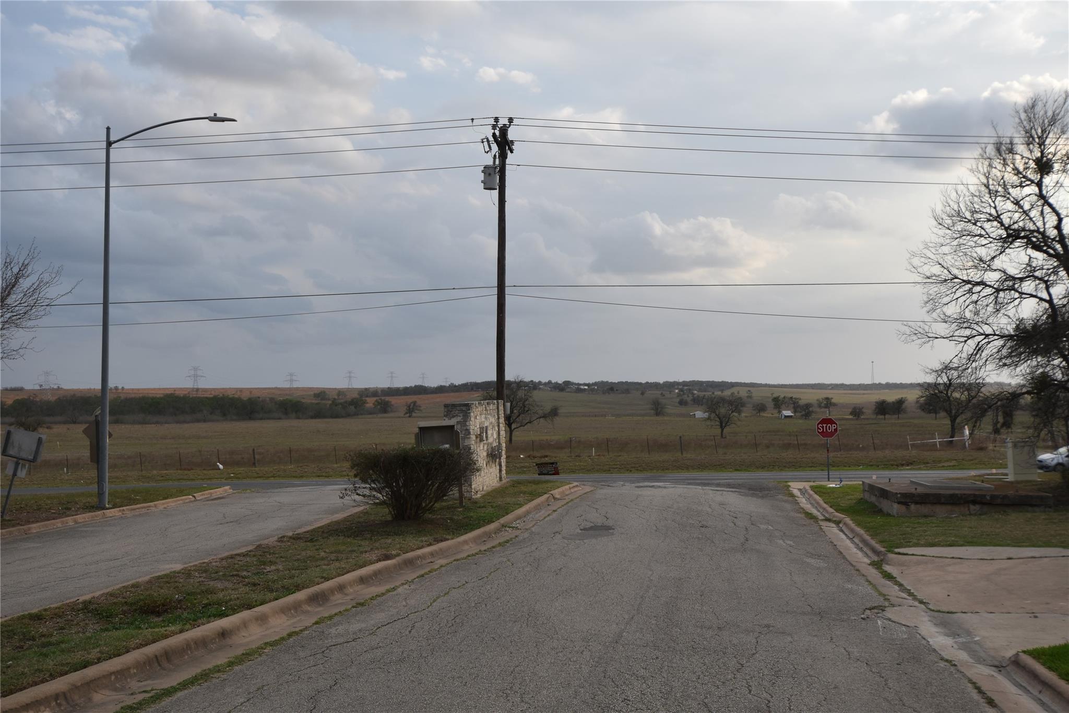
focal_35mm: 36
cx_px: 534
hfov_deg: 53.1
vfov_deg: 36.9
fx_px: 1069
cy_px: 356
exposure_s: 1/250
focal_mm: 24
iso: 200
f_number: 8
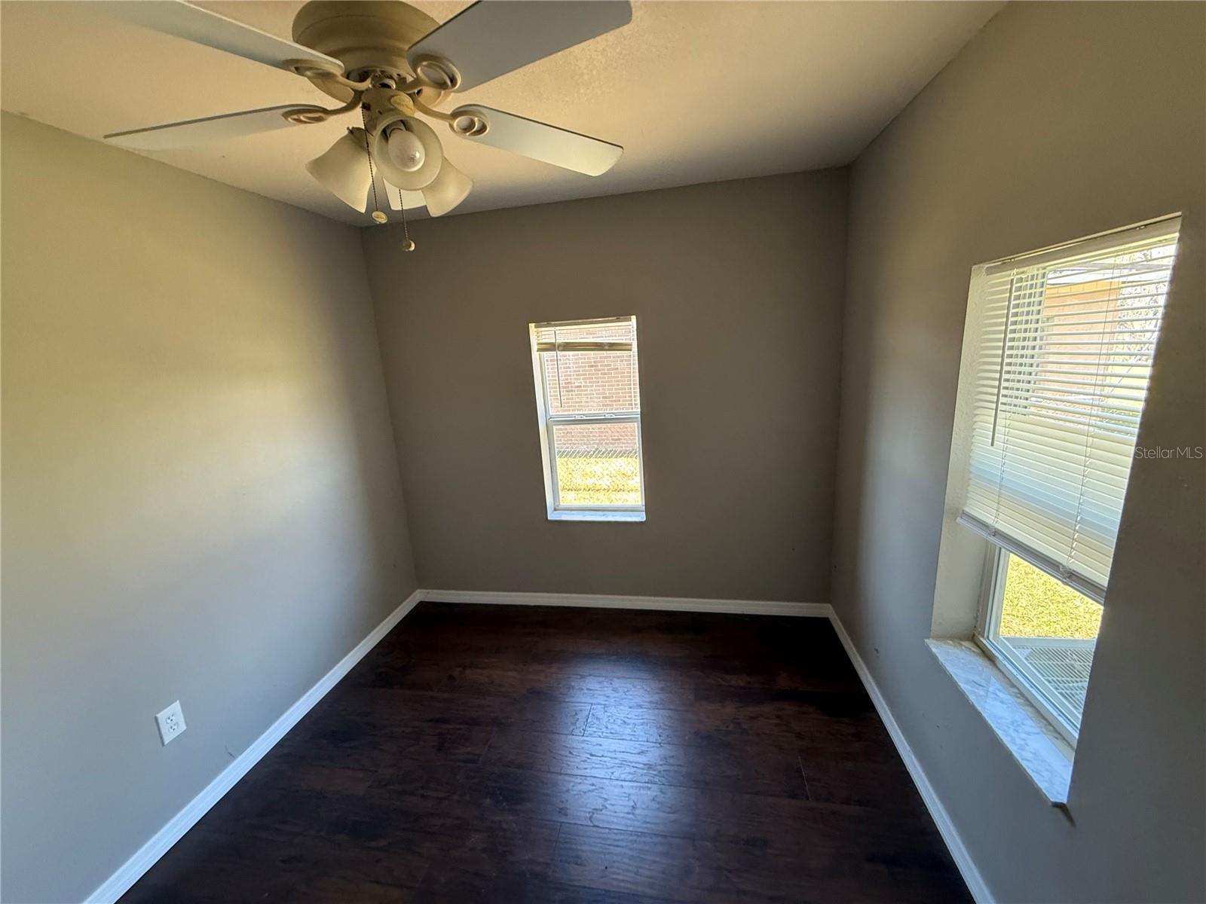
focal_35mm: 14
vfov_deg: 85.7
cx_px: 603
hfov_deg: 102.1
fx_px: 488
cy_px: 452
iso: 320
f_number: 2.2
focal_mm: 2.22
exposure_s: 1/64
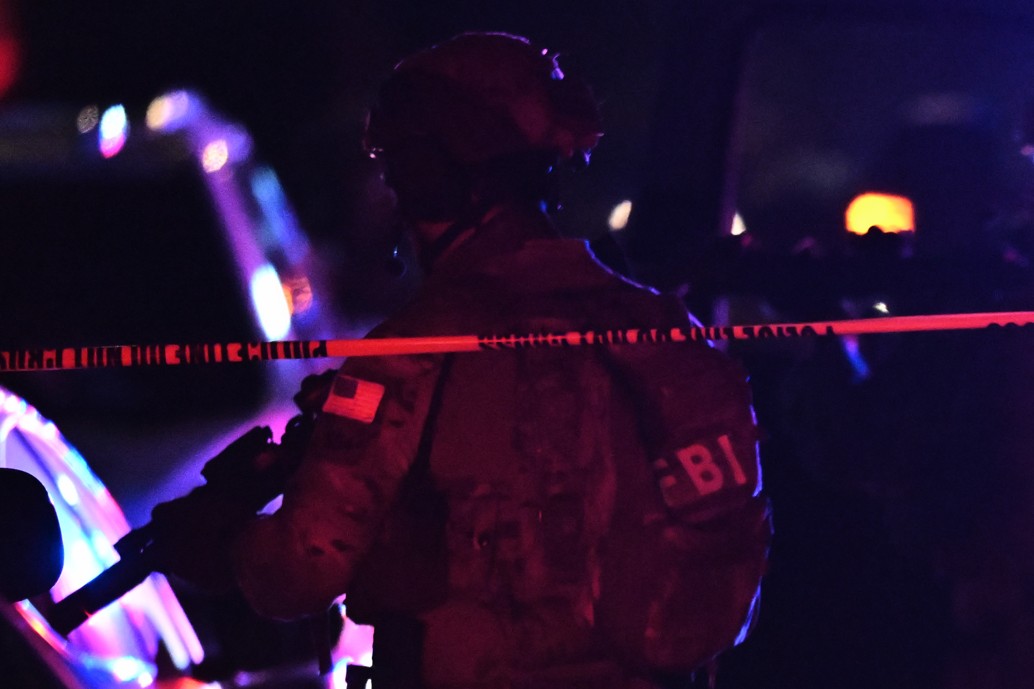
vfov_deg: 1.2
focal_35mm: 1107
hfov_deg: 1.9
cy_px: 705
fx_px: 31793
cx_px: 1325
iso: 8000
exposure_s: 1/400
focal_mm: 400
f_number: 2.8
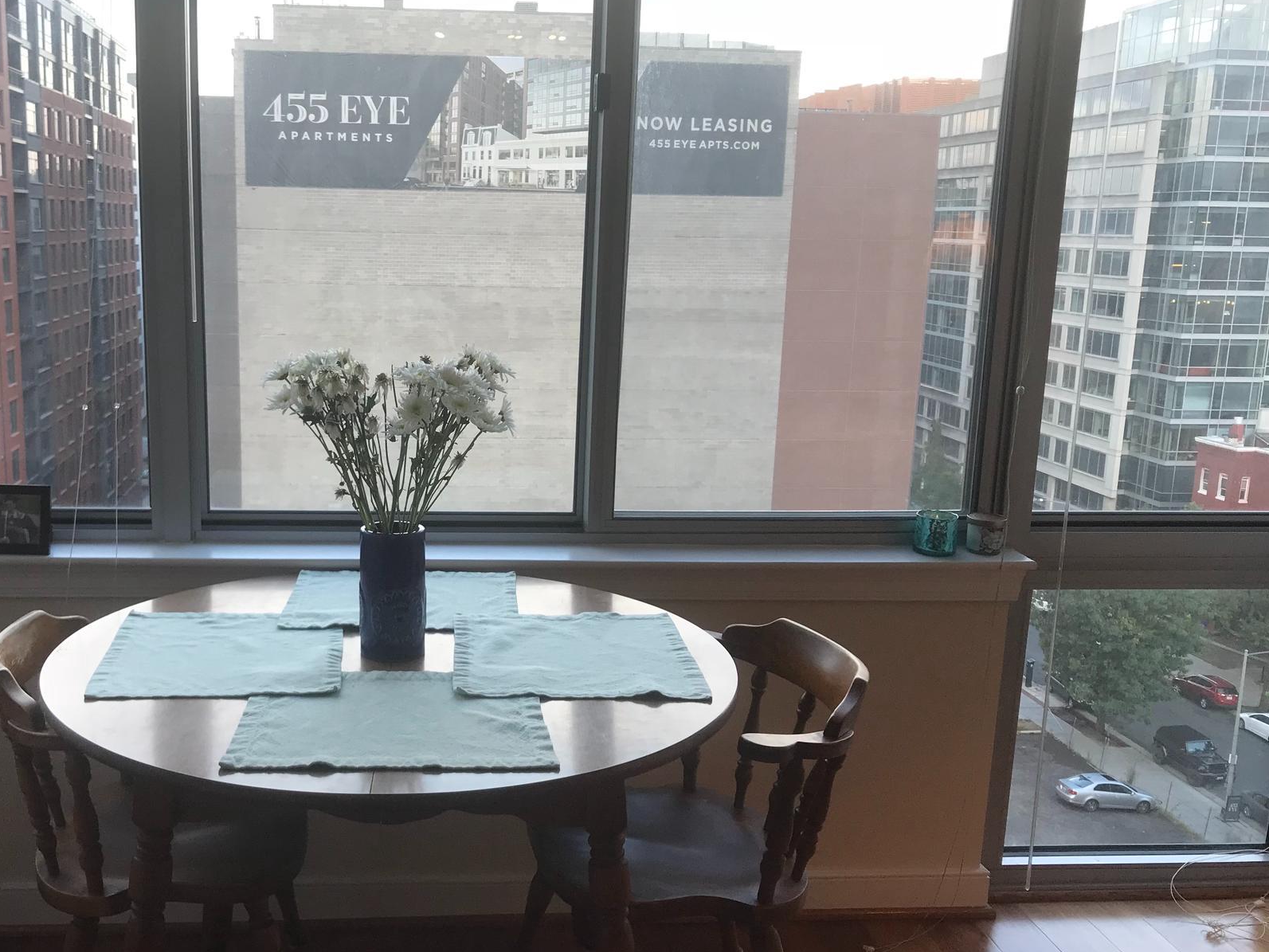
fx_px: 1320
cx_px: 456
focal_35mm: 36
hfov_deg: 50.7
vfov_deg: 39.7
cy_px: 501
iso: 25
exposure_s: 1/120
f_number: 1.8
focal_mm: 3.99
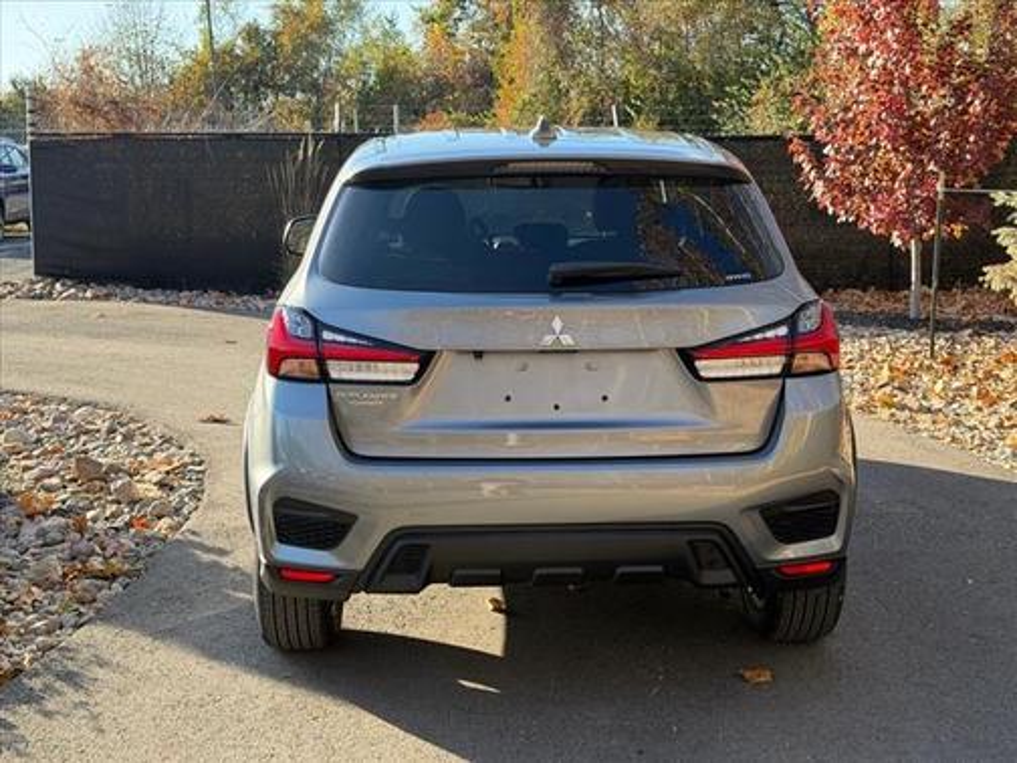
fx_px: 1410
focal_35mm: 48
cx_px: 508
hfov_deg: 39.7
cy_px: 382
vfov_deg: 30.3
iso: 100
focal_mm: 6.76
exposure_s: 1/987
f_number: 1.78
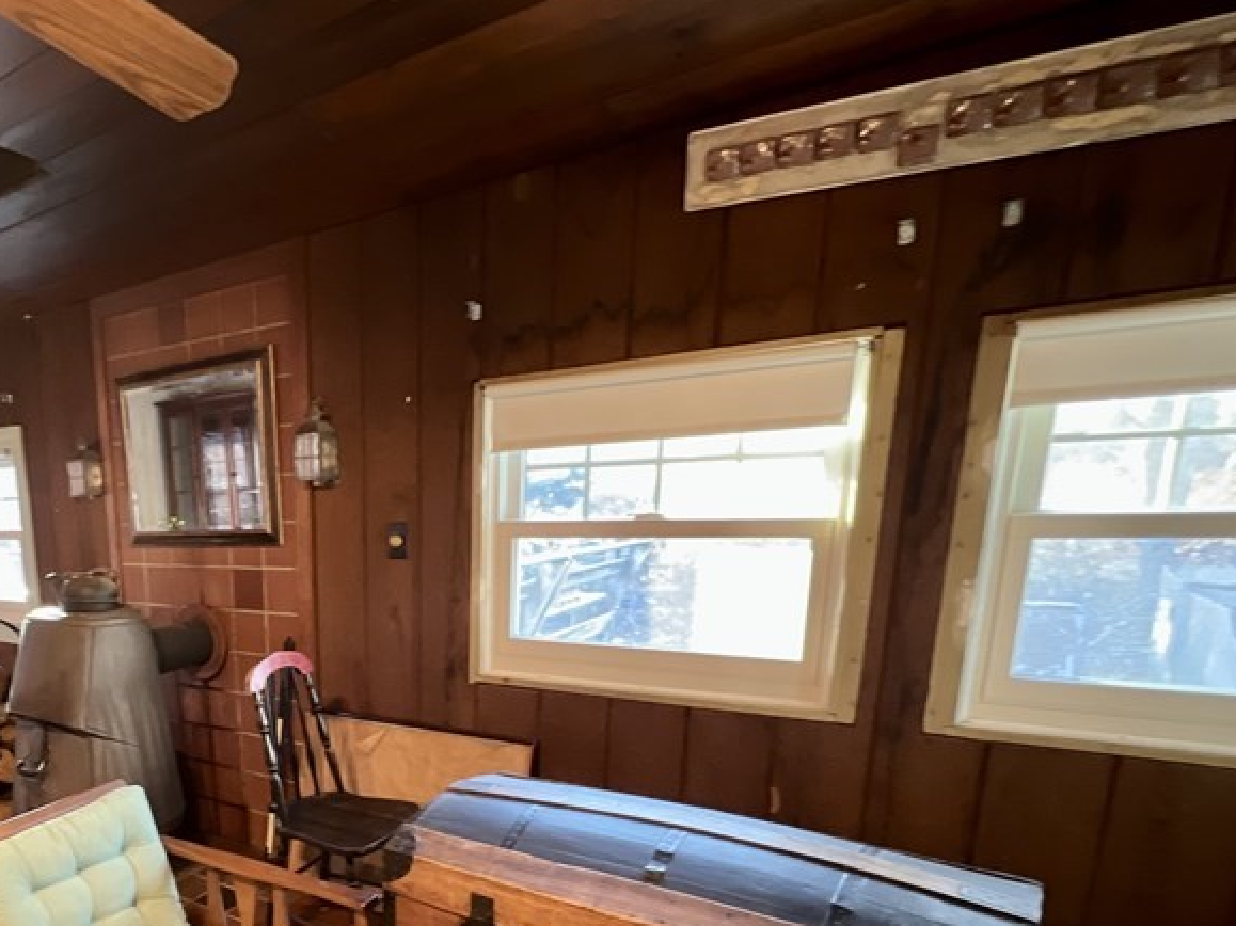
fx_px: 821
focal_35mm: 23
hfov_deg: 66.9
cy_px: 702
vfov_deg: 55.8
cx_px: 243
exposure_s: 1/17
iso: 320
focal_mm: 1.57
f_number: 1.8
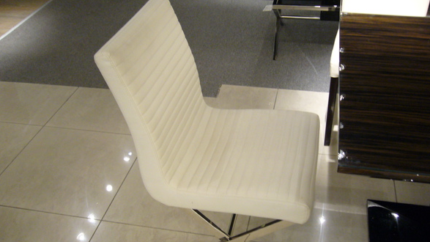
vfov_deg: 30.4
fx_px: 445
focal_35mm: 39
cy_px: 139
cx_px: 219
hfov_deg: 51.6
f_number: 2.8
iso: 200
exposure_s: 1/8
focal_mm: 5.8
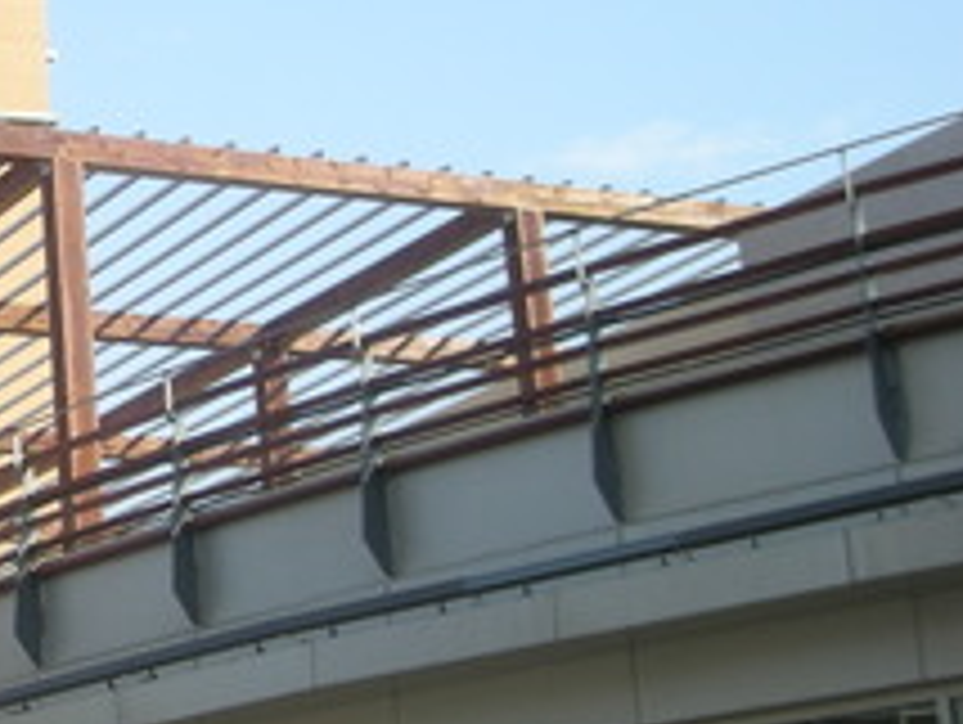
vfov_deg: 15.1
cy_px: 247
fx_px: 2729
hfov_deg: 18.7
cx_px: -256
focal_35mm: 98
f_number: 2.8
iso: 50
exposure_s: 1/373
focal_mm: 5.7
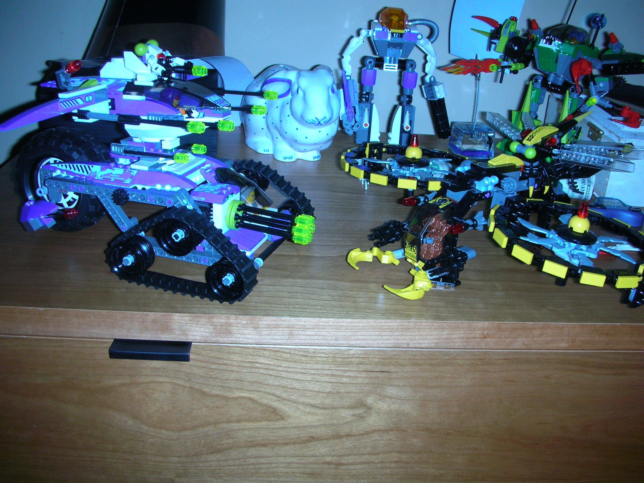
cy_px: 242
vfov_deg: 40.7
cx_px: 322
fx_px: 651
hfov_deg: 52.6
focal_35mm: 35
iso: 50
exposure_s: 1/60.1
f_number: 3
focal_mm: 5.8
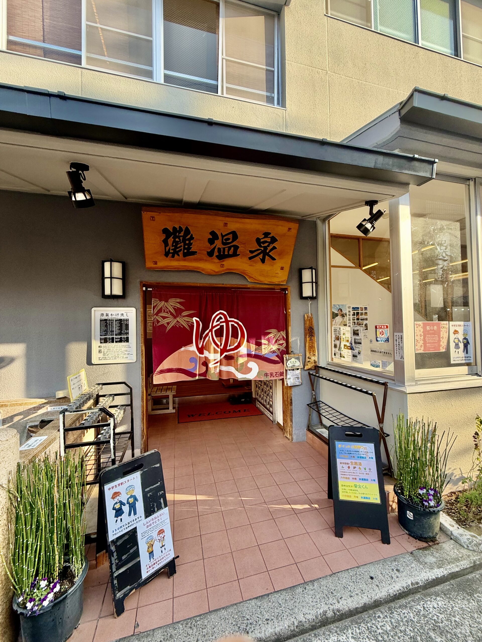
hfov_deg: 85.7
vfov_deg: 102.1
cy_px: 321
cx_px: 241
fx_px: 260
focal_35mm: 14
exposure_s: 1/146
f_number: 2.2
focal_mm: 2.22
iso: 40
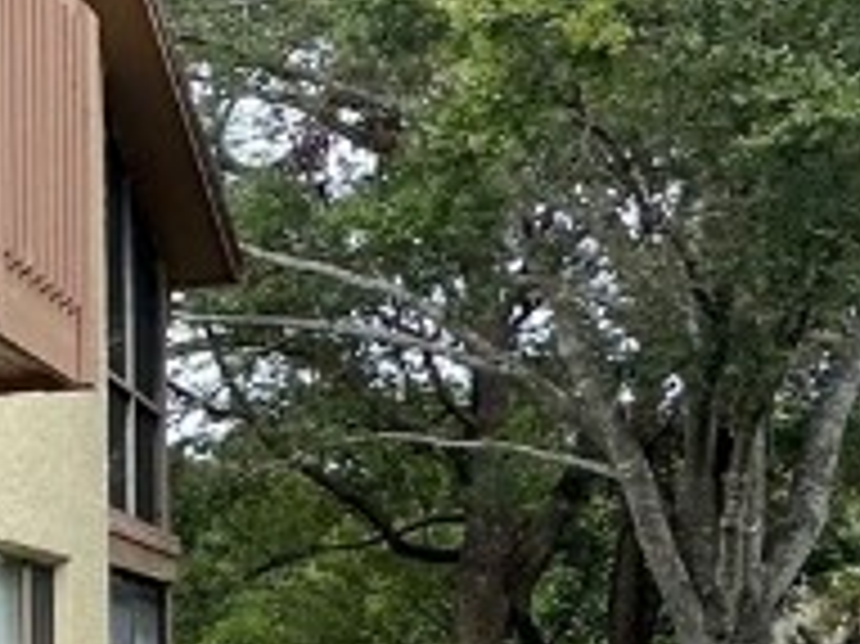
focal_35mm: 75
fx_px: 1862
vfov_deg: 19.2
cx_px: -887
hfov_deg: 17.7
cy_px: 617
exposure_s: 1/433
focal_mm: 2.22
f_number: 2.2
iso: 40
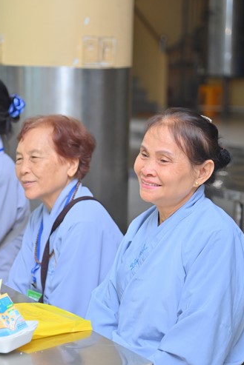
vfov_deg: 18.3
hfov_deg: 12.2
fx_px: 1138
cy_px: 197
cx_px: 85
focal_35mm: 112
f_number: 4
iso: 1000
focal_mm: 85
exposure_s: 1/160
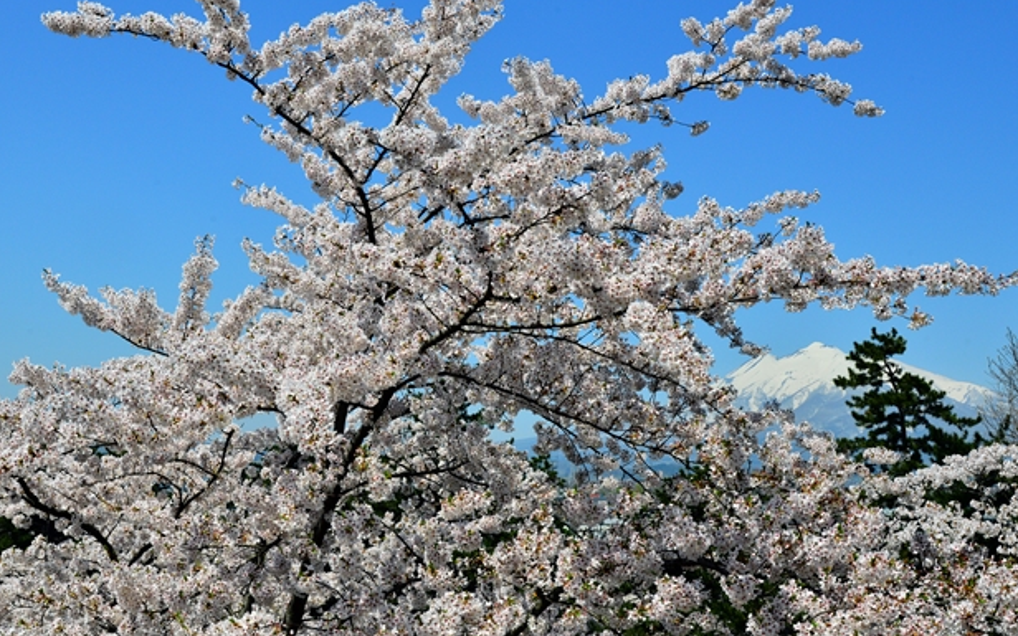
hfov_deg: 44.2
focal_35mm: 45
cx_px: 435
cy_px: 396
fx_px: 1248
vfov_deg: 28.5
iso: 400
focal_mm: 34
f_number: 13
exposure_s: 1/640
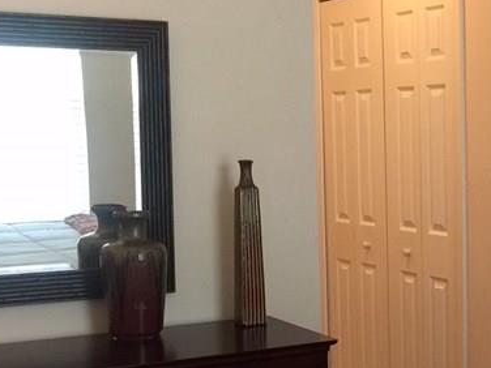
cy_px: 268
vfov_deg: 18.6
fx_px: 1121
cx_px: 483
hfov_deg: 23.7
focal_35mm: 79
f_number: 2.2
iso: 50
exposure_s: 1/15
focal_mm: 4.15
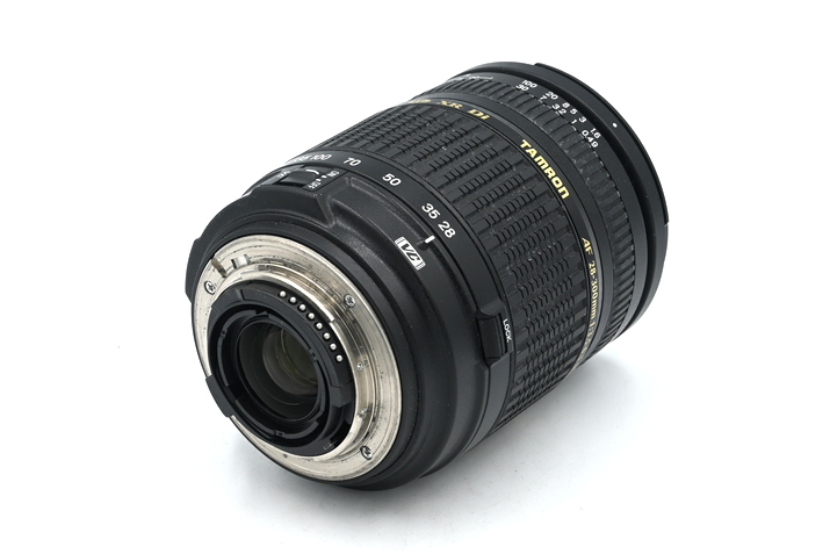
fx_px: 1729
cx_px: 415
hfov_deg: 27.0
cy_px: 277
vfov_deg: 18.2
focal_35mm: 75
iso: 200
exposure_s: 1/80
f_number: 10
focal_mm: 50
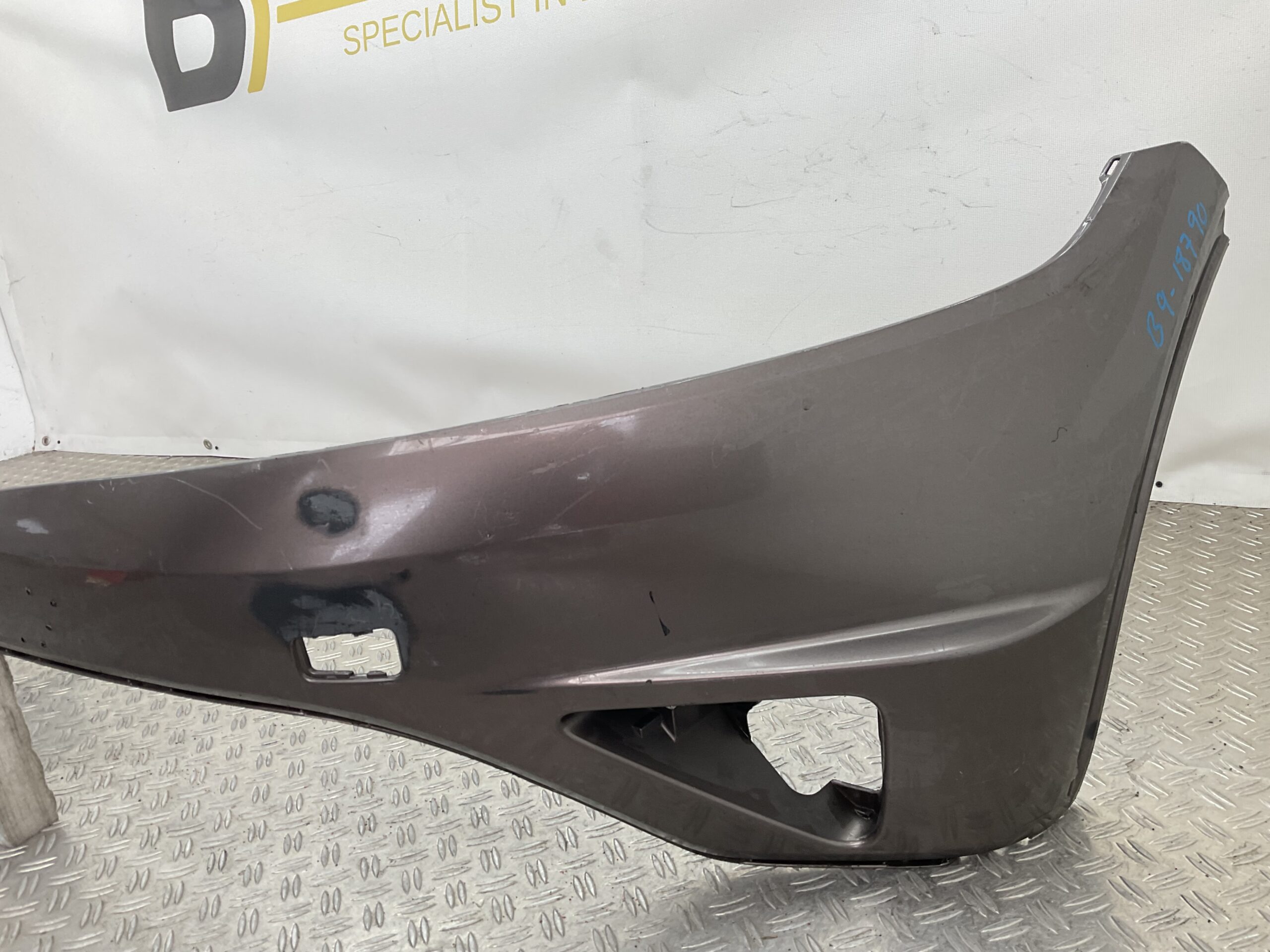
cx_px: 635
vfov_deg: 48.2
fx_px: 1064
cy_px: 476
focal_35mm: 29
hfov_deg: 61.7
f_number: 1.8
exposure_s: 1/100
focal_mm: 3
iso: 25
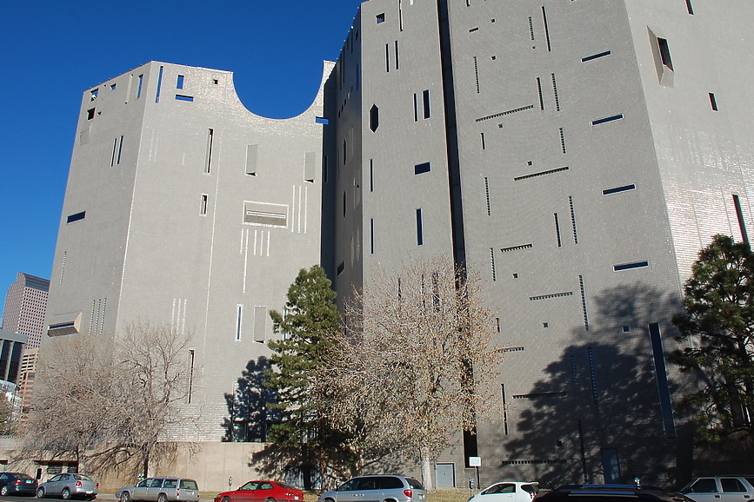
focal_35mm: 28
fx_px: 586
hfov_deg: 65.5
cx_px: 364
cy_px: 246
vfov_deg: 46.4
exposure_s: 1/320
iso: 200
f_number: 10
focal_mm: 18
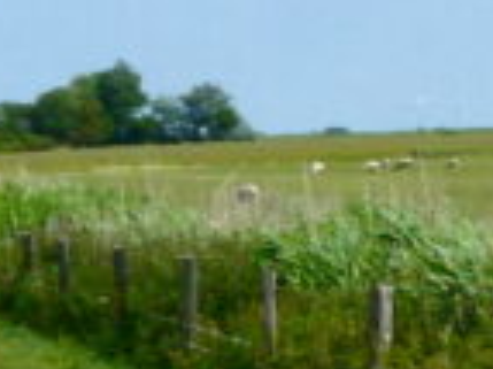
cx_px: -1265
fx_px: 3159
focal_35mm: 222
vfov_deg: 6.7
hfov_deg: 7.3
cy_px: 266
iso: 80
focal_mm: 5.4
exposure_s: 1/250
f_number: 8
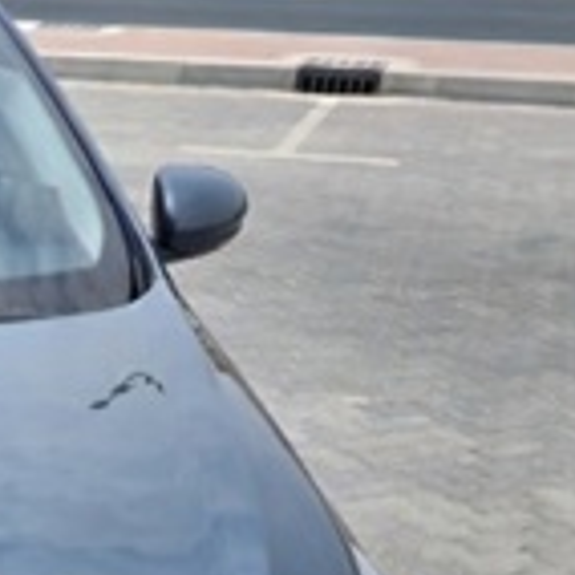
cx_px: -109
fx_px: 1616
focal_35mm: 86
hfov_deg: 19.1
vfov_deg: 18.6
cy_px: 769
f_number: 1.7
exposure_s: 1/556
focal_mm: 6.3
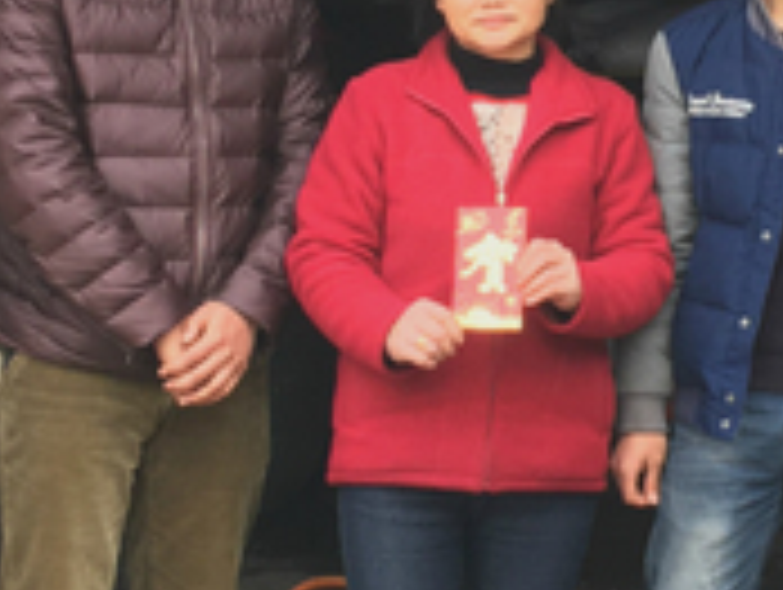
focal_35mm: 133
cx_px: 576
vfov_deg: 11.2
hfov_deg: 14.8
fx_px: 3013
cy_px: 149
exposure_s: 1/100
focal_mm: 4.15
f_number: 2.2
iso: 40
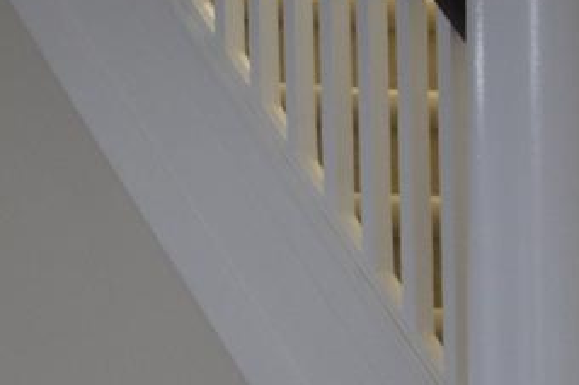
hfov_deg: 10.2
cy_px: 623
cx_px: 1049
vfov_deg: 7.1
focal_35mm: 190
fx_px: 3053
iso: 400
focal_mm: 21
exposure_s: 1/60
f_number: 4
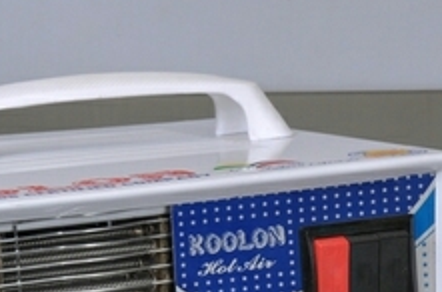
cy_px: 278
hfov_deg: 5.8
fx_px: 4372
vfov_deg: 3.8
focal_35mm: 357
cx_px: 38
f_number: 22
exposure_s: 1/25
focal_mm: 105
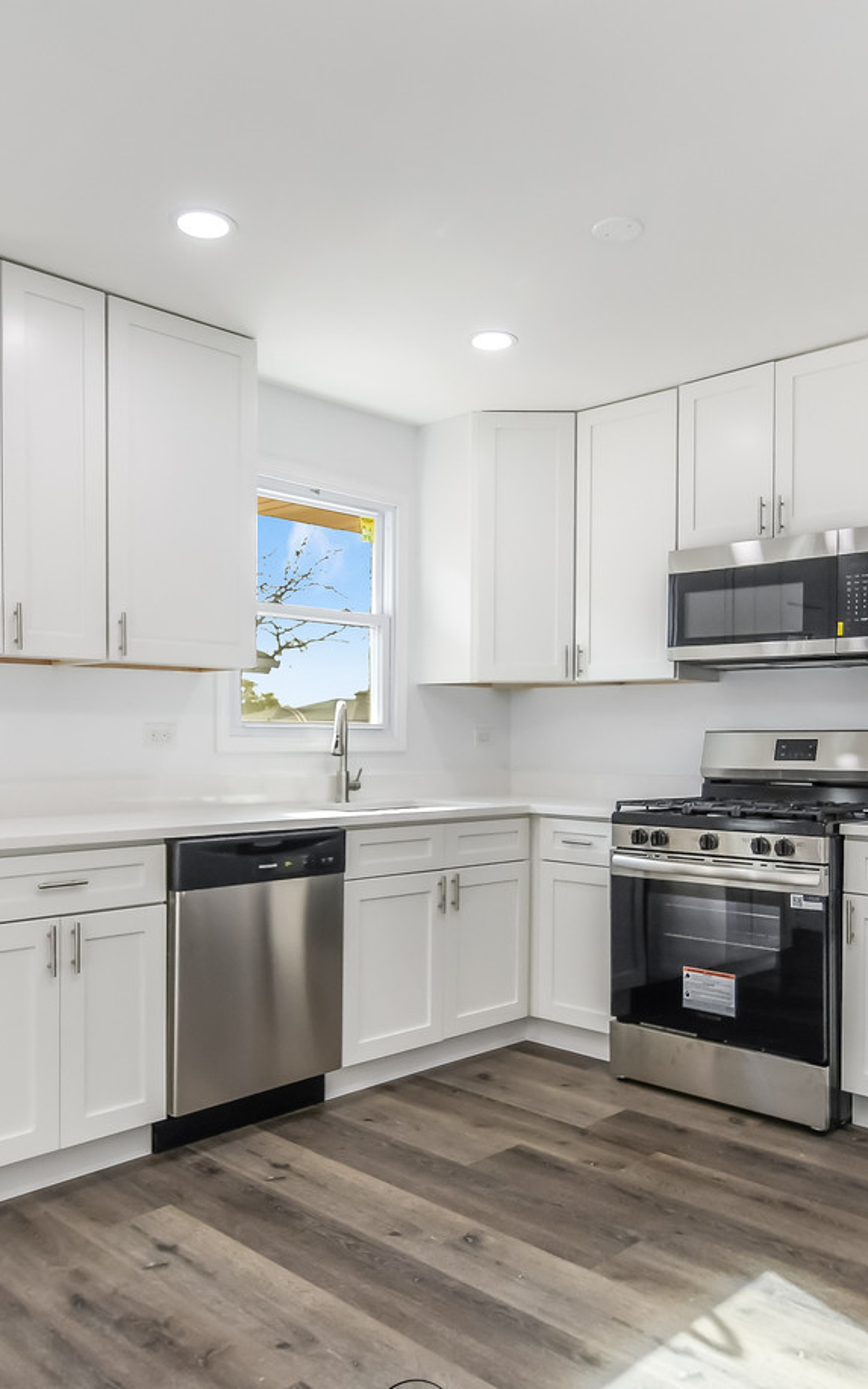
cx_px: 448
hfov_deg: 46.0
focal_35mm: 27
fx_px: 1022
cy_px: 680
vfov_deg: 68.4
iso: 400
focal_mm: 10
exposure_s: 1/320
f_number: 8
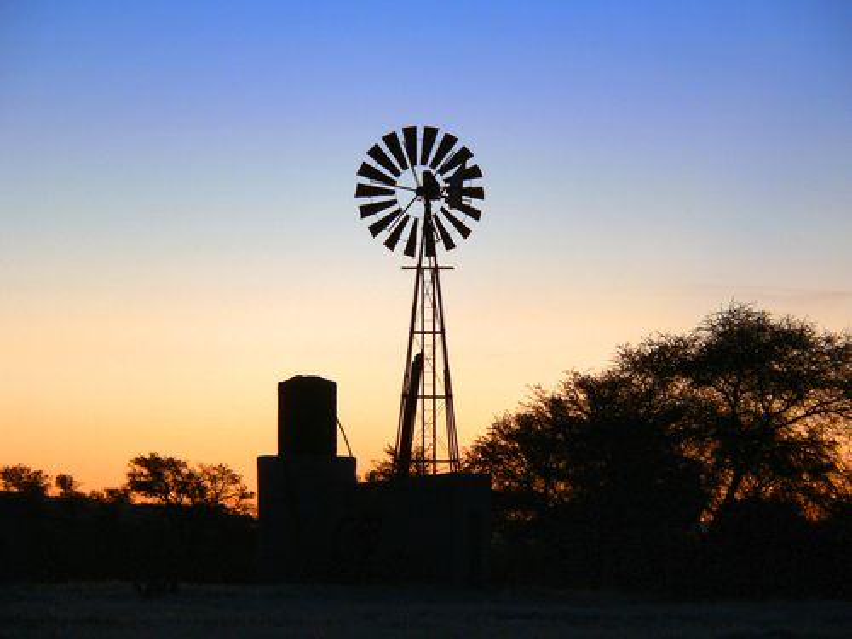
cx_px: 426
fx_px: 5759
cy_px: 320
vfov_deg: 6.4
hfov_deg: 8.5
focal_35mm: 234
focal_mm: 38.9
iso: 80
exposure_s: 1/6
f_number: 2.8
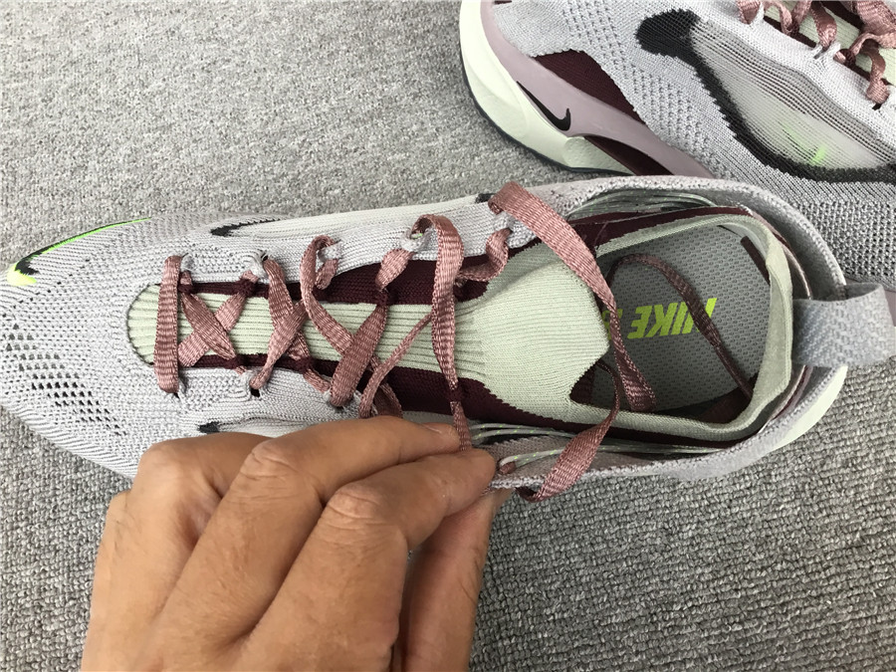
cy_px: 336
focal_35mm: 31
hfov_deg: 58.4
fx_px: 802
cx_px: 448
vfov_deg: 45.4
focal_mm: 3.3
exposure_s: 1/33
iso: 32
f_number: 2.4
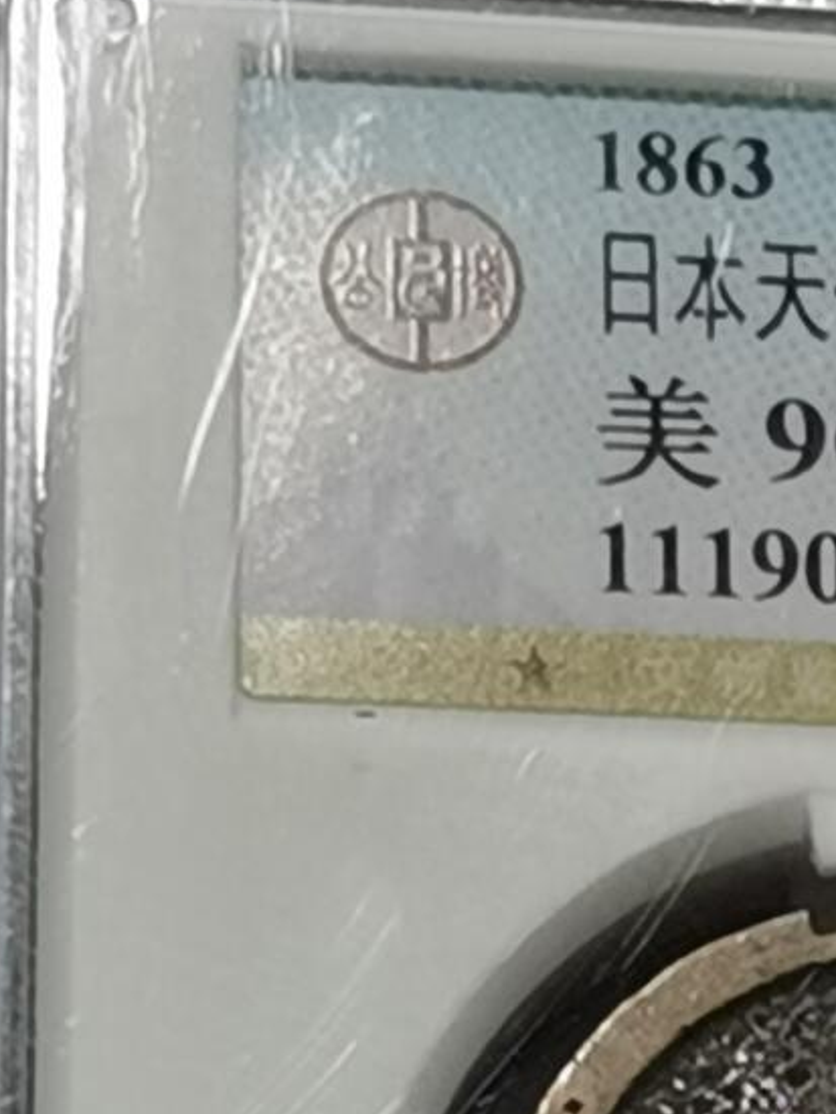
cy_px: 1339
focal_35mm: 265
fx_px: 8527
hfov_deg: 5.6
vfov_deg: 7.4
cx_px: 945
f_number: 1.8
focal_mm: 5.58
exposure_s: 1/120
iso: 64
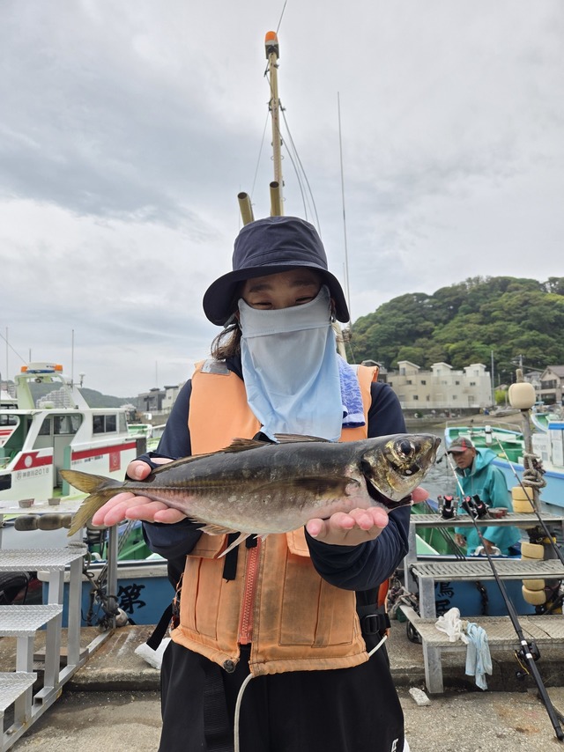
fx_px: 500
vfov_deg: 73.9
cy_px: 376
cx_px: 282
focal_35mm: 23
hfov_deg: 58.9
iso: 32
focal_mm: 5.4
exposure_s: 1/180
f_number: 1.8
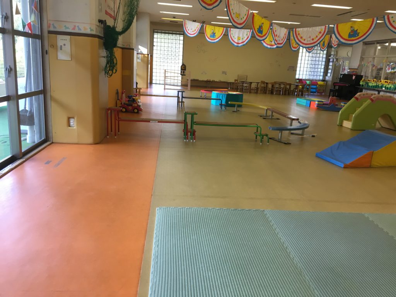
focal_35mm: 29
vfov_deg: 48.2
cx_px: 198
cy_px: 148
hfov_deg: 61.7
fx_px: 332
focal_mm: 4.15
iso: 25
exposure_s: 1/30
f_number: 2.2
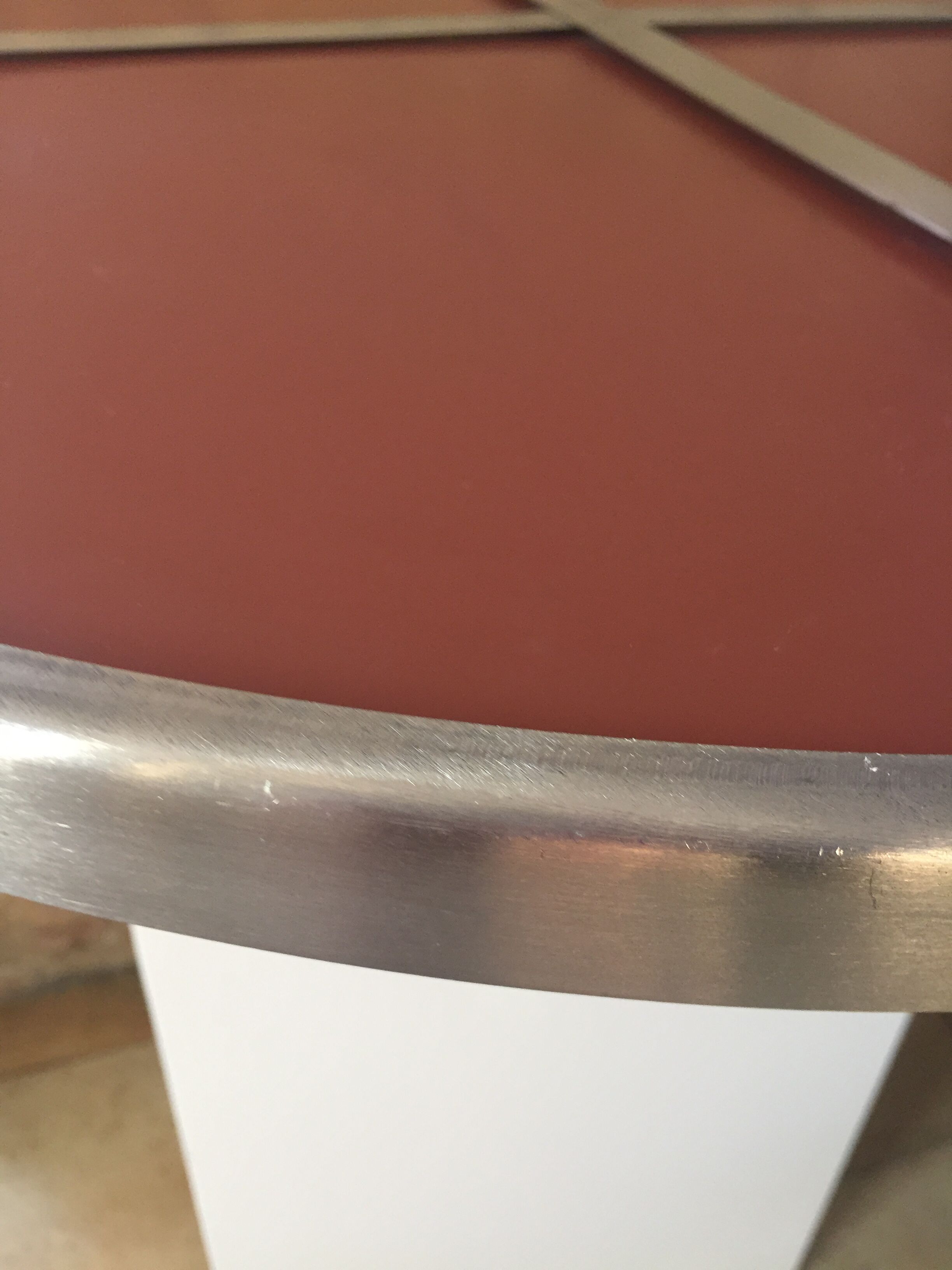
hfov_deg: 48.2
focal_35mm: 29
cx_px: 476
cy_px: 635
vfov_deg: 61.7
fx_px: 1063
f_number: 2.2
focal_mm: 4.15
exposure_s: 1/30
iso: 100
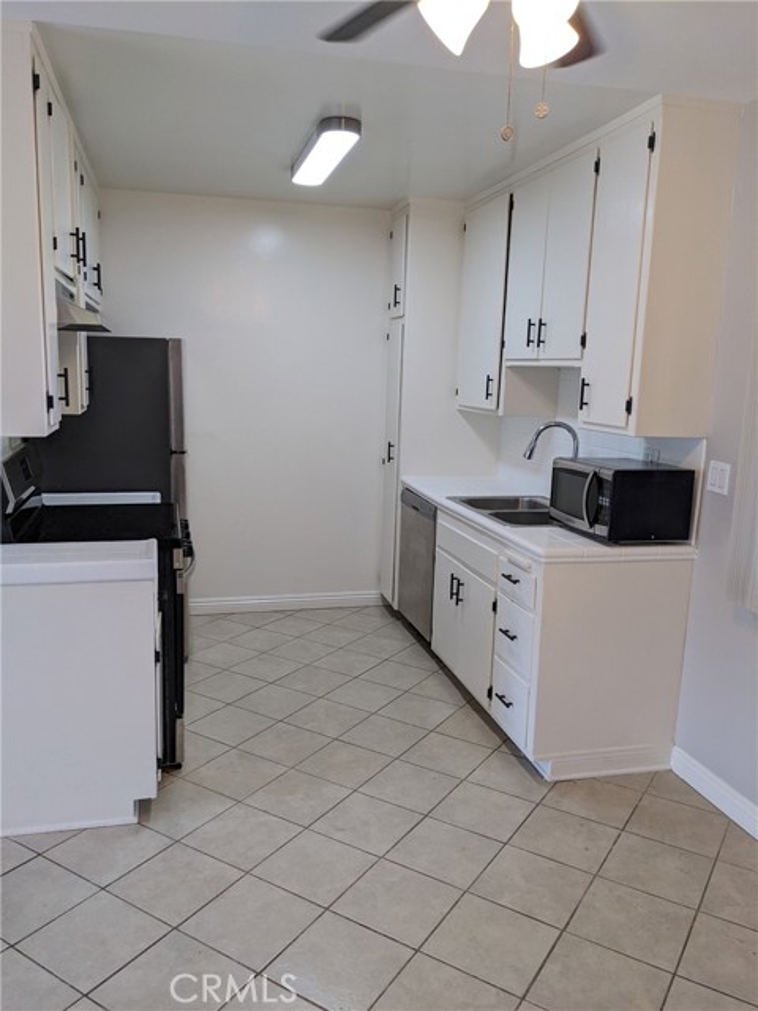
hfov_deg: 51.4
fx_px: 788
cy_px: 506
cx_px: 379
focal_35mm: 27
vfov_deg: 65.3
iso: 112
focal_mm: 4.38
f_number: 1.73
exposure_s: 1/120
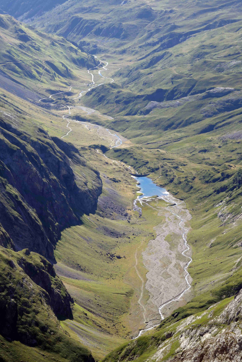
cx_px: 121
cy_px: 181
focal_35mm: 120
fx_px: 1210
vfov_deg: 17.1
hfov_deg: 11.4
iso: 125
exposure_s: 1/400
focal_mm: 43.8
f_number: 5.5
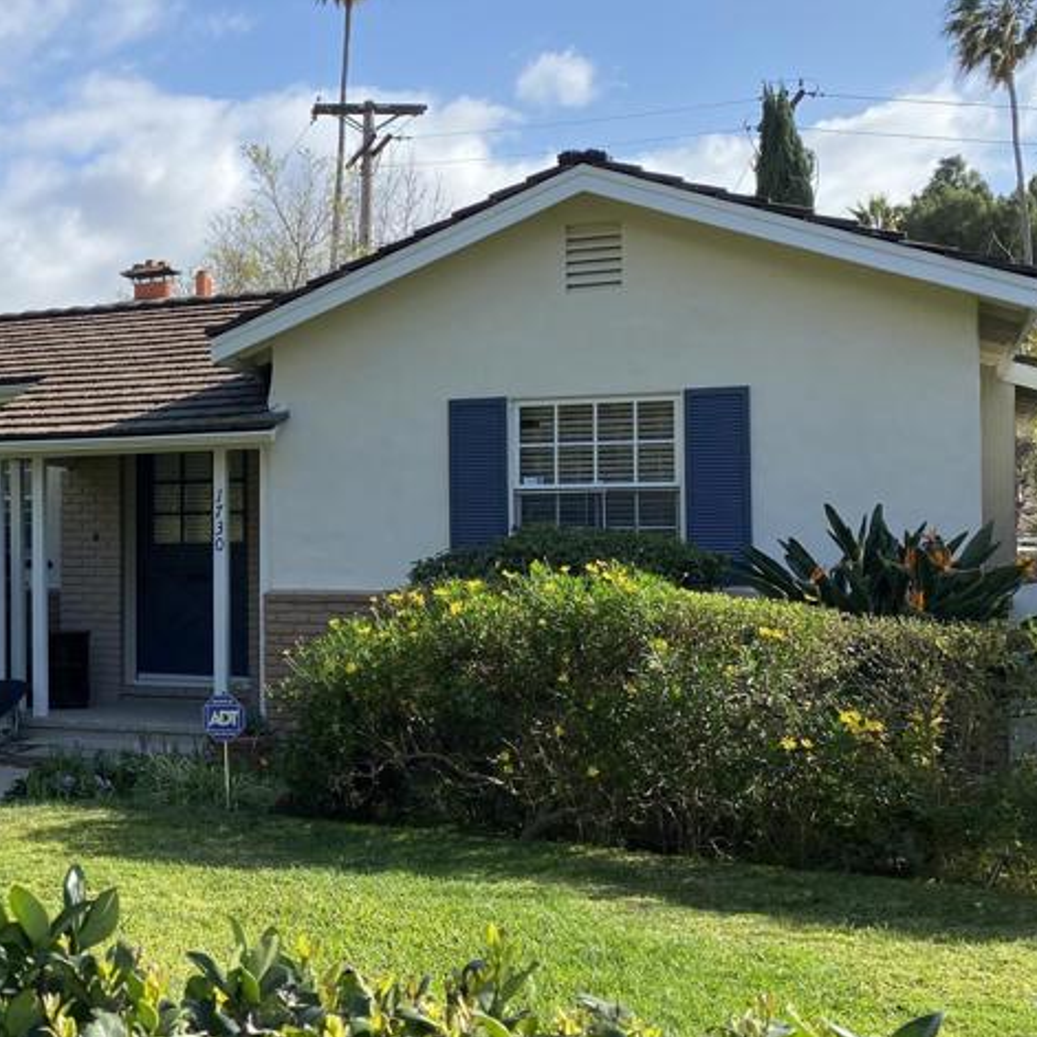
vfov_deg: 34.0
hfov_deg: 31.1
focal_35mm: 50
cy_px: 524
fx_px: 1695
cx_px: -42
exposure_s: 1/2315
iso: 32
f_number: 1.8
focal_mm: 4.25
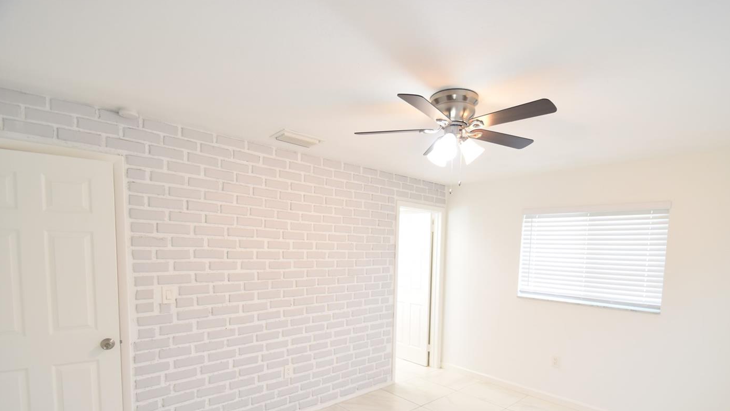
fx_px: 348
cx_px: 399
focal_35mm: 18
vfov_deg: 59.5
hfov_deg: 92.4
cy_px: 275
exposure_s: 1/60
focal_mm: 10
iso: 720
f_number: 4
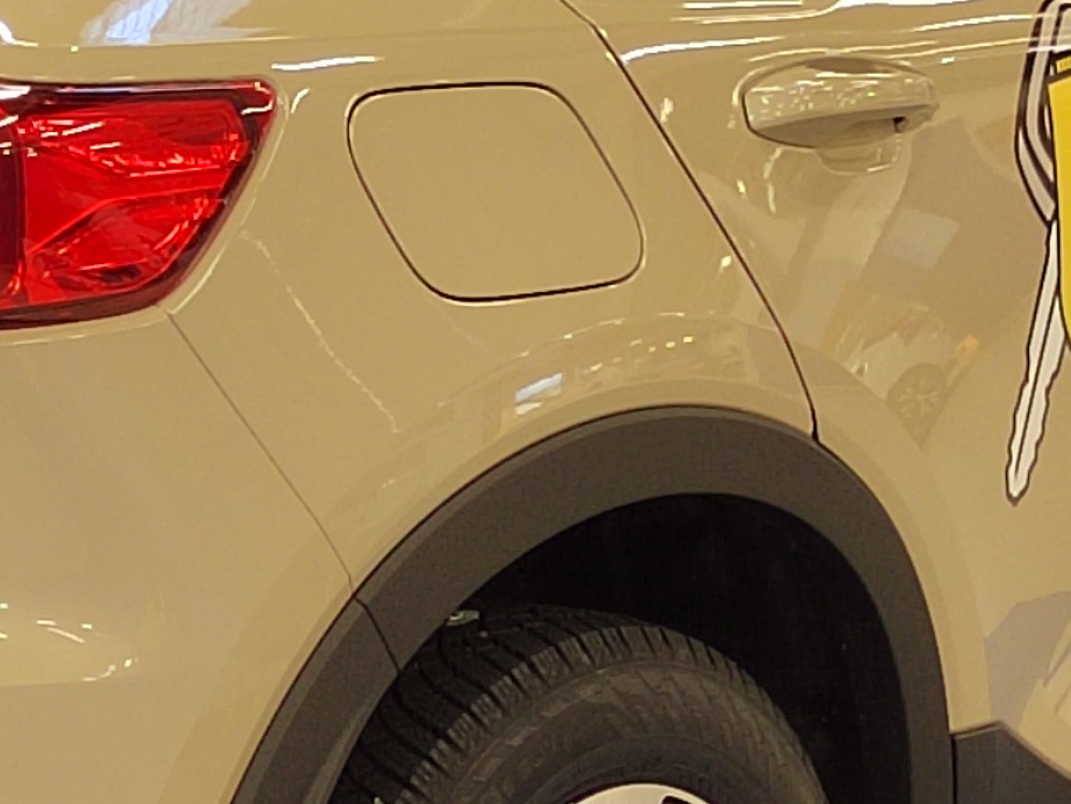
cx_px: 179
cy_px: 423
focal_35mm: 147
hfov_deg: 13.3
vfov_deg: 10.1
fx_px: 4550
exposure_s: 1/60
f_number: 1.9
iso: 800
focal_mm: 5.52
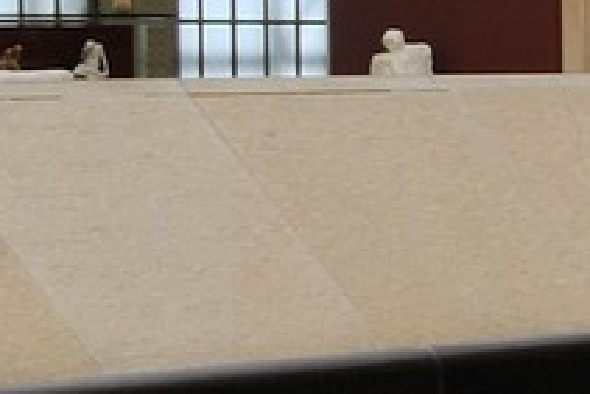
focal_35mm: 182
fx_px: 2985
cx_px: 2092
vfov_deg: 7.5
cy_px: -140
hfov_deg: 8.3
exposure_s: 1/4
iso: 200
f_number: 11
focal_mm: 24
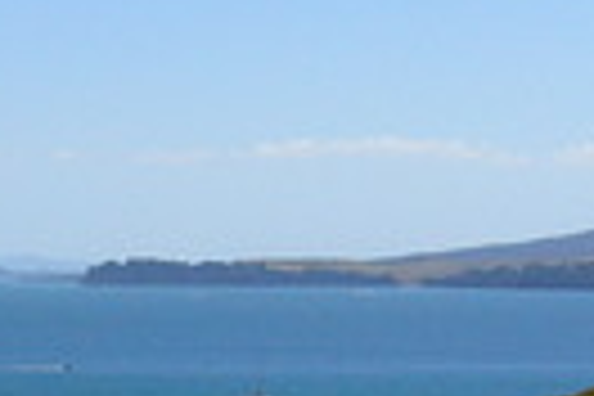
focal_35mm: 176
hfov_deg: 11.5
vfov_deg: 7.8
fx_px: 2904
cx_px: -94
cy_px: 302
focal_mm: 5.8
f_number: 5.6
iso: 80
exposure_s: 1/640
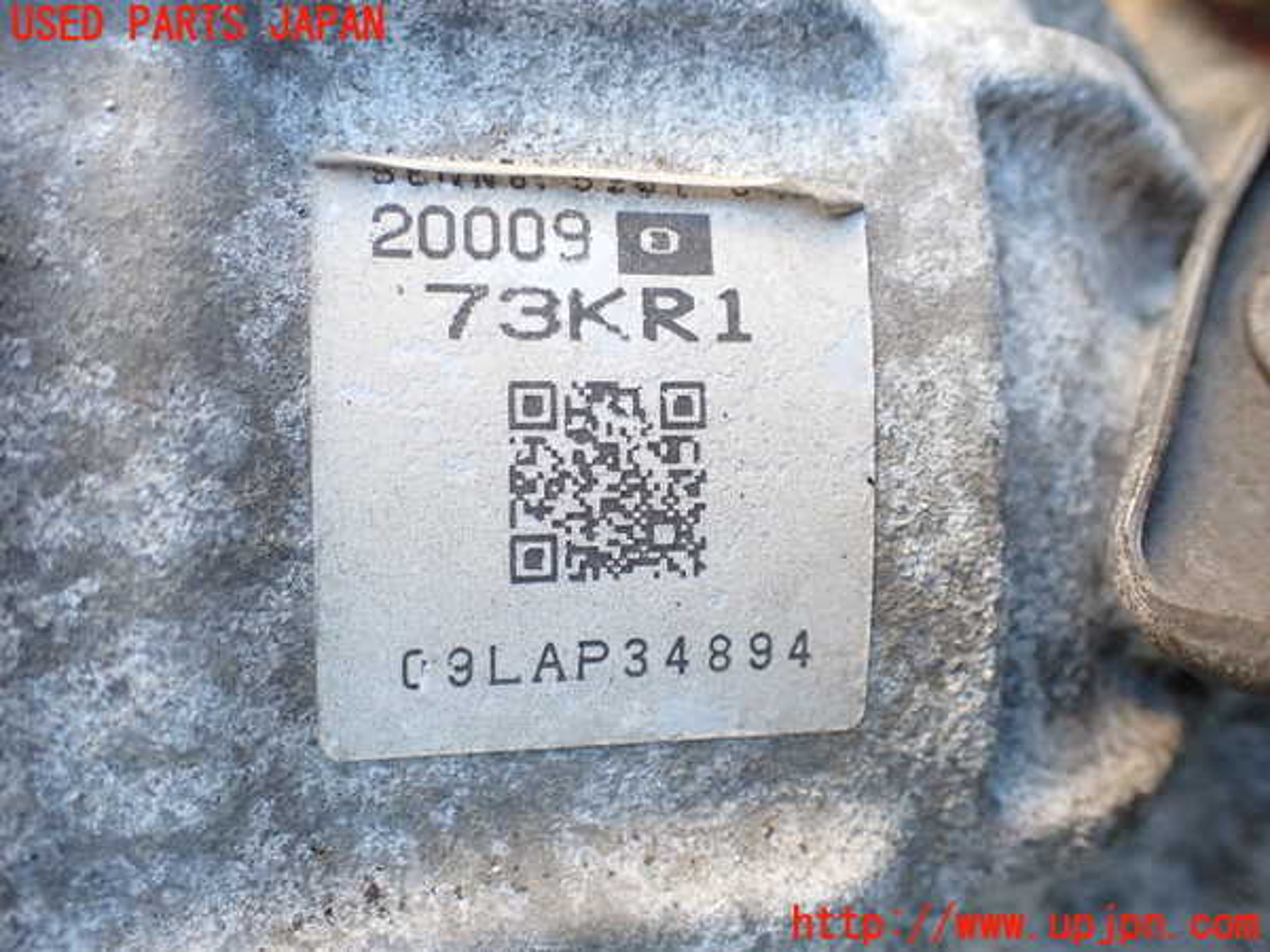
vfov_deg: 46.8
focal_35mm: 30
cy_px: 476
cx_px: 635
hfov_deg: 60.0
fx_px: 1101
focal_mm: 5.4
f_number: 2.3
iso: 500
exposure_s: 1/125
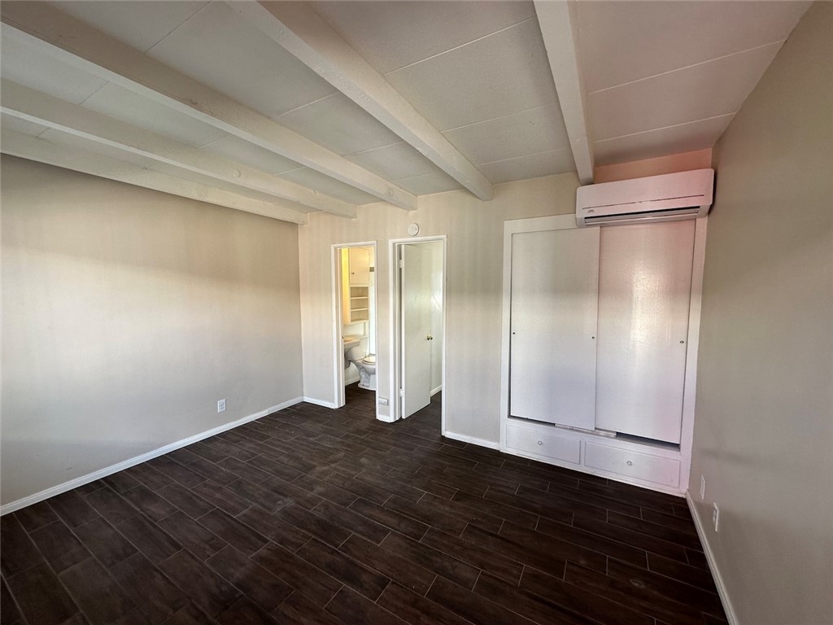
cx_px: 416
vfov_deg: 85.7
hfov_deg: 102.1
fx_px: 337
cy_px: 312
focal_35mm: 14
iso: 80
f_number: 2.2
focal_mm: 2.22
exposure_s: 1/99
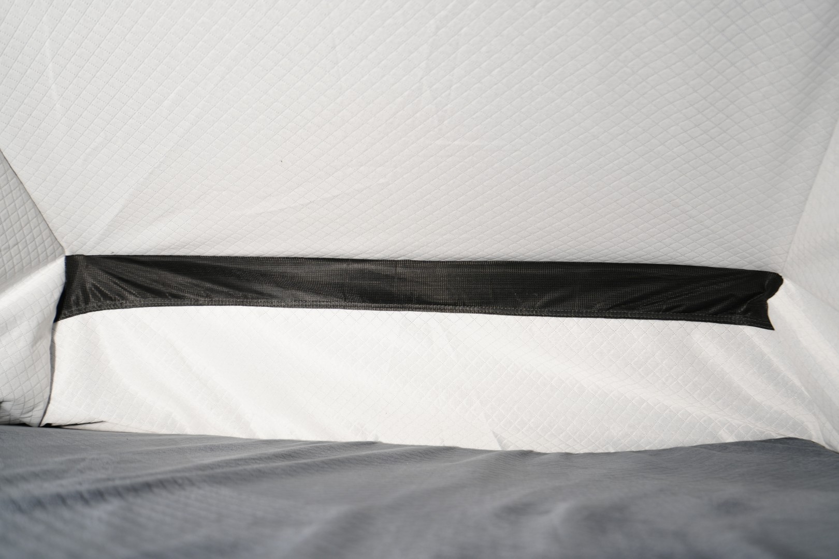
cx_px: 420
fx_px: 816
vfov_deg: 37.9
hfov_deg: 54.4
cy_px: 280
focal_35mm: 35
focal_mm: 35
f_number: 4.5
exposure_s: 1/125
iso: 250
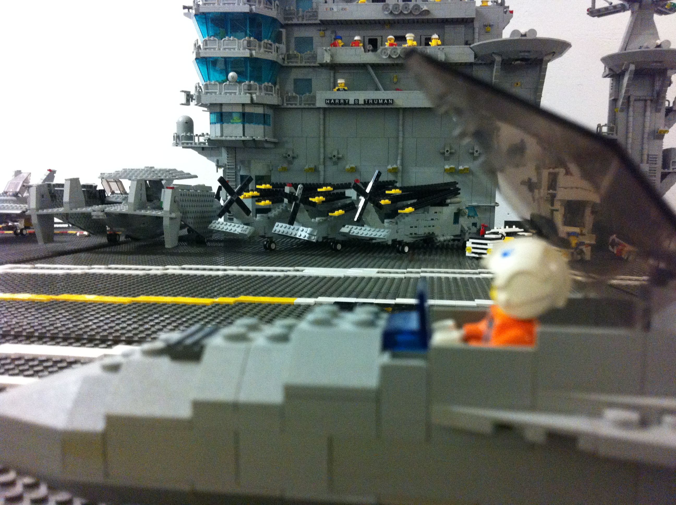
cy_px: 252
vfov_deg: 40.6
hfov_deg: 52.7
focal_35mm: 35
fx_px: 682
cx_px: 338
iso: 400
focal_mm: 3.85
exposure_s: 1/15
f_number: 2.8
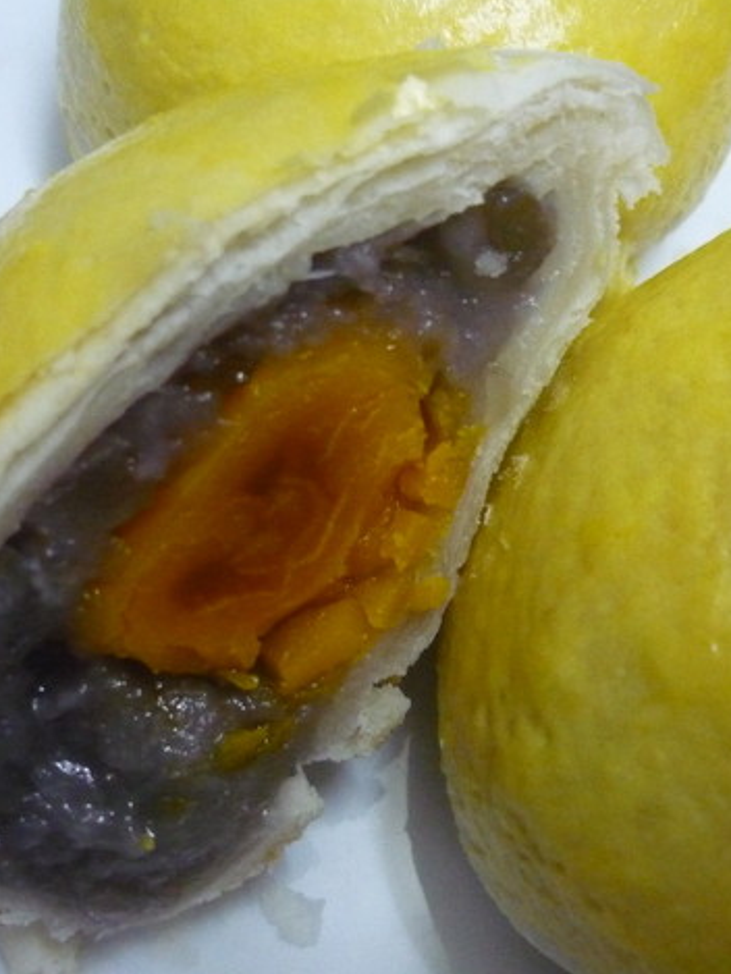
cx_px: 424
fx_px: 1266
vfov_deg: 42.1
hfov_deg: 32.1
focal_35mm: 45
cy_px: 494
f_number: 2.8
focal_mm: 5.5
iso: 800
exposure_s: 1/40
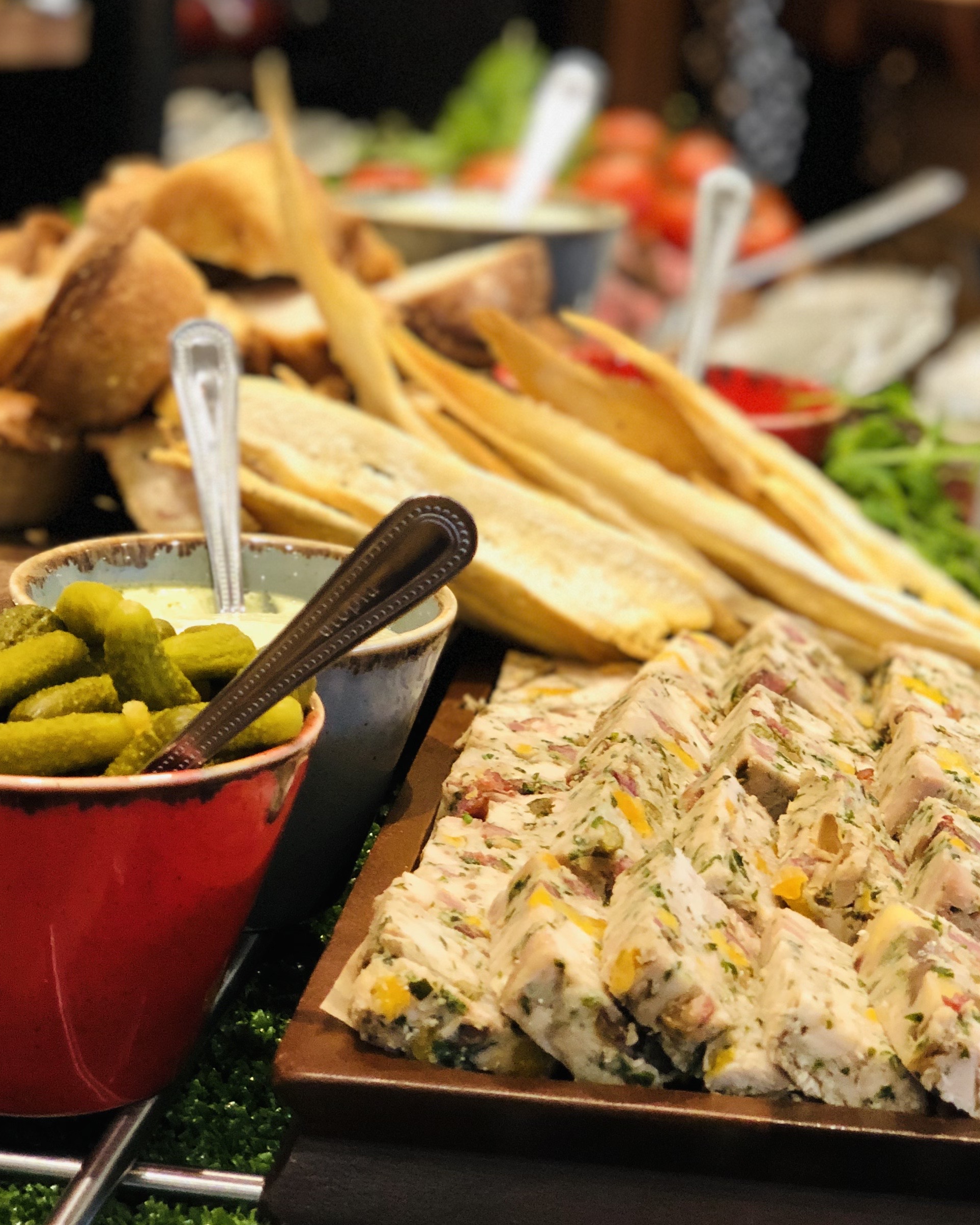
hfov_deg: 18.0
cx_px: 615
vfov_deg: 22.4
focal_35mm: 85
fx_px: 3082
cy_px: 382
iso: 100
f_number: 2.4
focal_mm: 6
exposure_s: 1/33
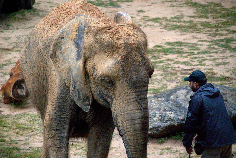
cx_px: 118
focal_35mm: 300
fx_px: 1970
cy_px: 79
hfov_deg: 6.9
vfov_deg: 4.6
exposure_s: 1/400
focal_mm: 200
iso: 3200
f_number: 6.3
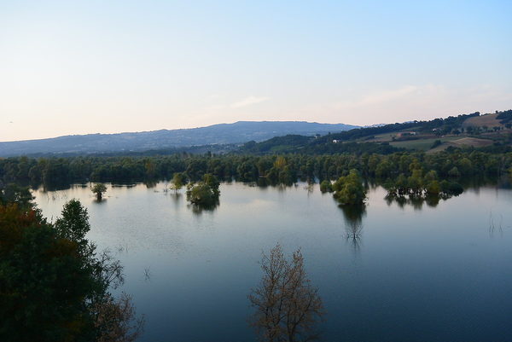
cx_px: 256
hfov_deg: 63.6
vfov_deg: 45.0
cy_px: 171
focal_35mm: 29
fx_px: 413
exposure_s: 1/250
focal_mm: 11
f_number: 4
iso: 125
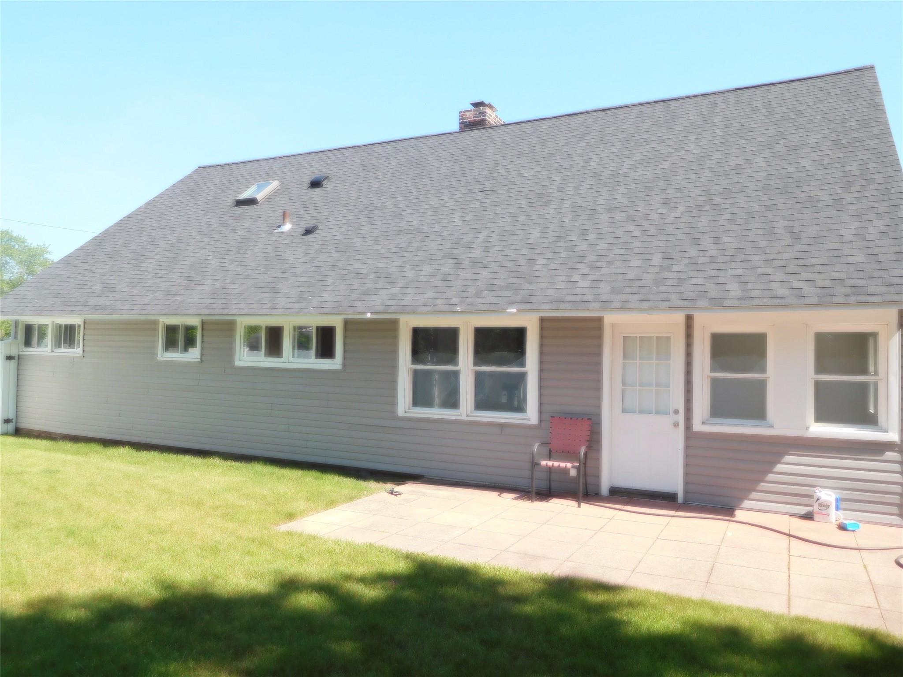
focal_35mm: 25
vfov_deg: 54.9
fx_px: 652
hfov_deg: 69.4
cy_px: 338
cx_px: 452
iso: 125
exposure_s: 1/640
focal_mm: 4.5
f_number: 3.4
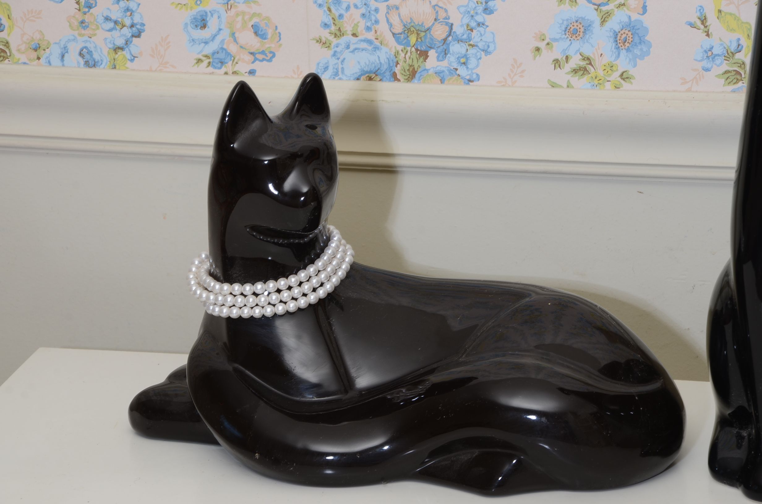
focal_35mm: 158
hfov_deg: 13.1
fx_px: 3327
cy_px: 252
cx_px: 381
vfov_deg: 8.7
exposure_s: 1/60
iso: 100
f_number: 10
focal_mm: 105
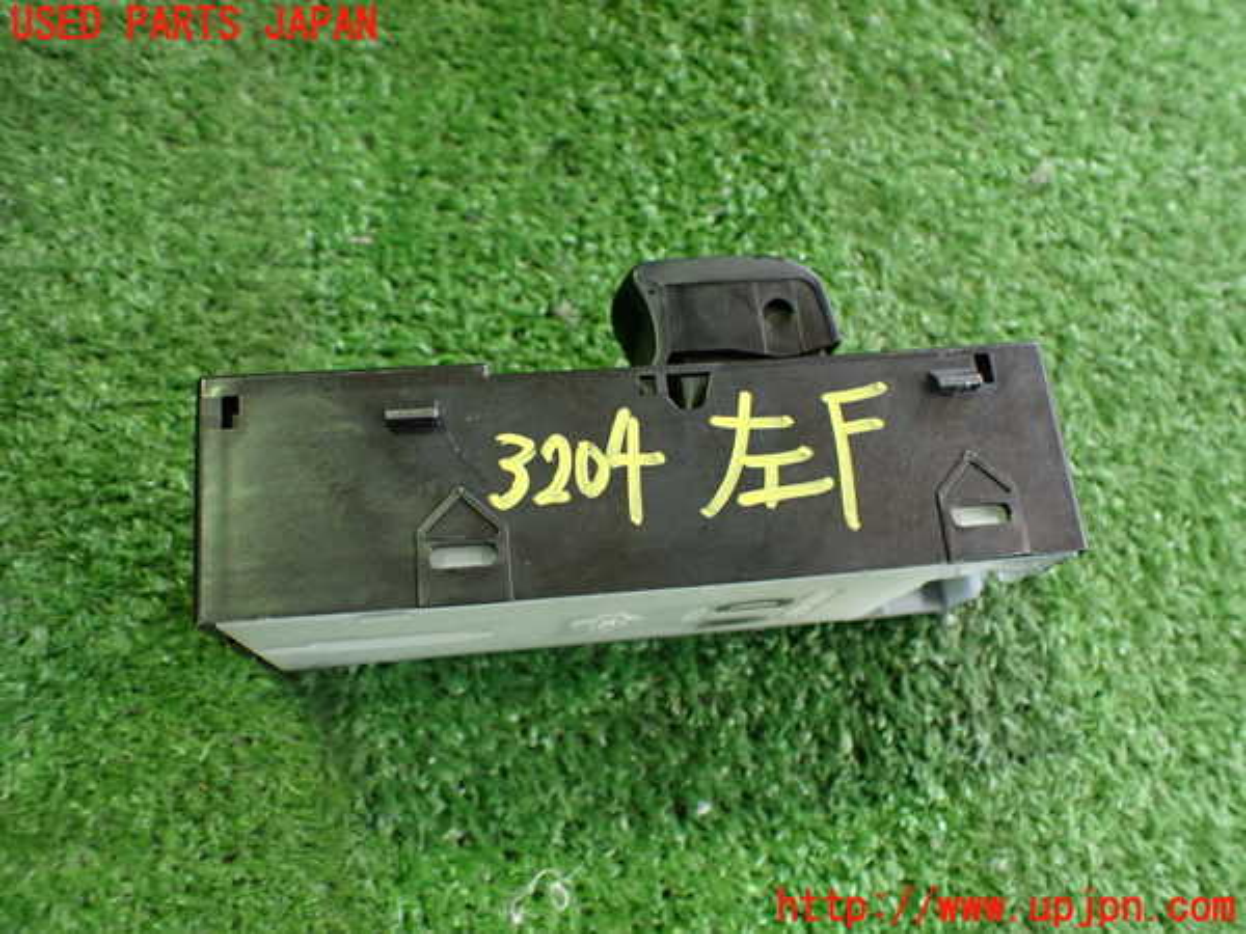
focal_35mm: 30
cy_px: 467
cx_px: 623
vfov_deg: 46.8
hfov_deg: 60.0
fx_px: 1080
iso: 800
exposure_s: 1/80
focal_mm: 5.4
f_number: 2.3
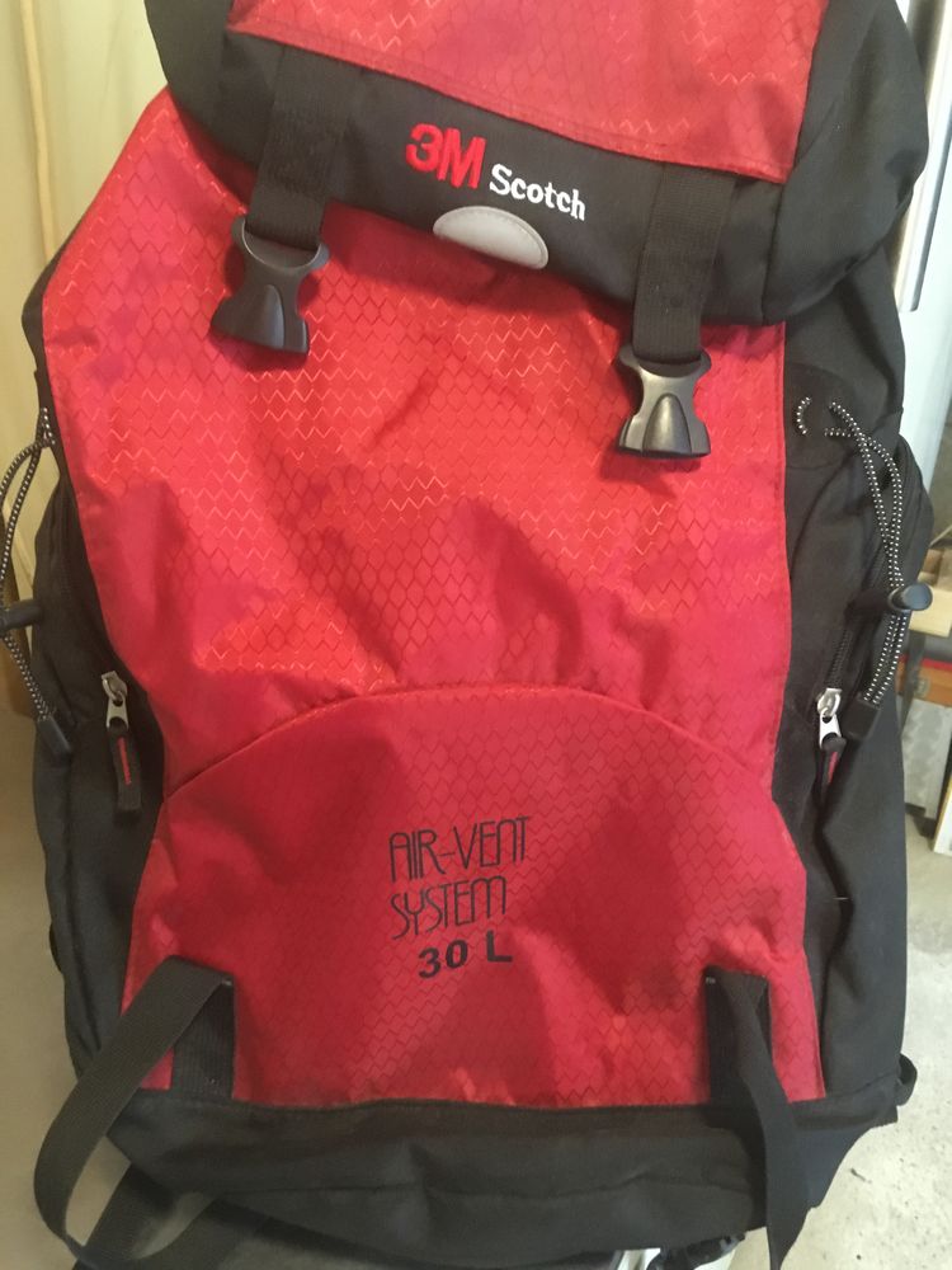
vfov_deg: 61.7
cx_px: 476
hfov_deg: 48.2
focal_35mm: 29
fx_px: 1063
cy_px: 635
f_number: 2.2
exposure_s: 1/17
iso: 320
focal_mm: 4.15
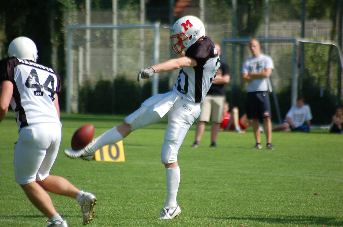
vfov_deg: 3.4
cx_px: 172
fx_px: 3851
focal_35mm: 405
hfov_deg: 5.1
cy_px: 114
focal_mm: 270
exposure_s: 1/1000
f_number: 5.6
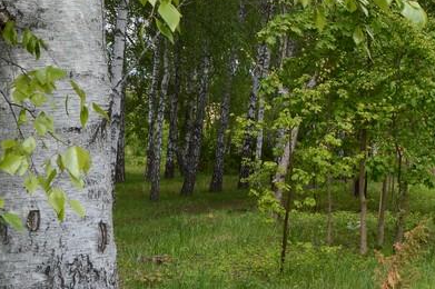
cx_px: 503
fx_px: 833
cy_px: 143
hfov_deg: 26.5
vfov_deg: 19.7
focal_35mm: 69
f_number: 9
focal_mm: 18
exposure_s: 1/320
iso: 400
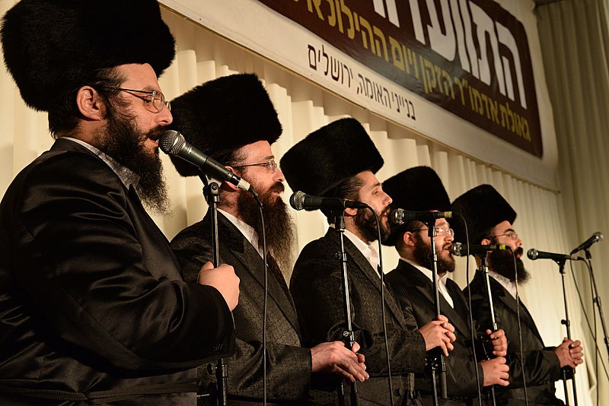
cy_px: 203
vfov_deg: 23.4
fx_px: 981
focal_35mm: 58
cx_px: 304
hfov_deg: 34.5
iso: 2500
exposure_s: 1/320
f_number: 8
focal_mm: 58
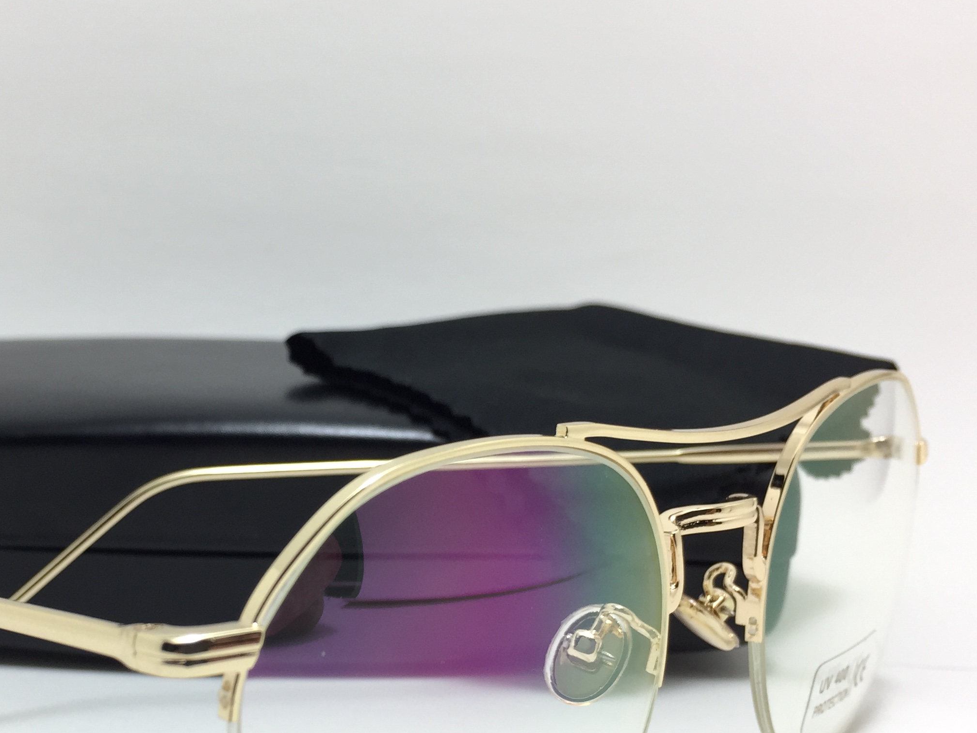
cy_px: 550
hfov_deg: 39.7
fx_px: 1326
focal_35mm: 47
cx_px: 287
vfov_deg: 30.4
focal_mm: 4.15
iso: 40
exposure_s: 1/100
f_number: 2.2
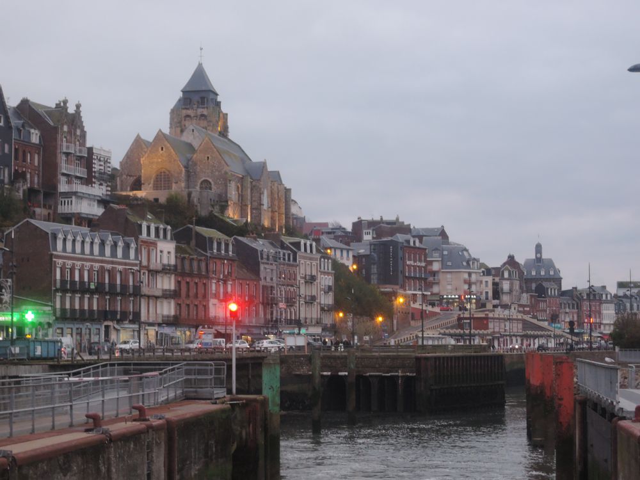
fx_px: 1387
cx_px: 320
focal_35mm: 75
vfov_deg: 19.6
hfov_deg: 26.0
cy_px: 240
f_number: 5.2
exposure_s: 1/25
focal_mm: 16
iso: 560
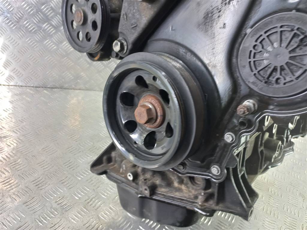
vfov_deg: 54.9
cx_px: 154
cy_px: 115
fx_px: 222
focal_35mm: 25
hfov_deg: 69.4
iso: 160
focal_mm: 4.6
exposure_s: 1/33
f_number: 1.8
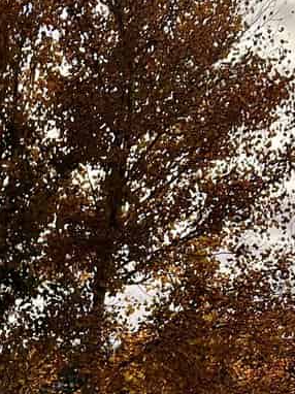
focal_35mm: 109
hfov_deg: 13.1
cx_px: -76
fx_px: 1240
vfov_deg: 17.0
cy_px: 510
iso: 50
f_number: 1.5
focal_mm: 5.7
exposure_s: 1/5076
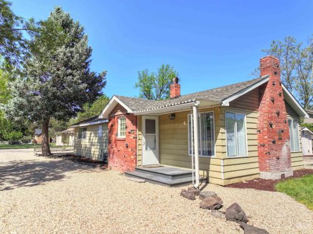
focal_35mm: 24
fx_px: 217
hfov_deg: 71.6
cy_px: 117
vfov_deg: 56.7
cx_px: 156
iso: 100
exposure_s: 1/2000
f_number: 2.8
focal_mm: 12.3
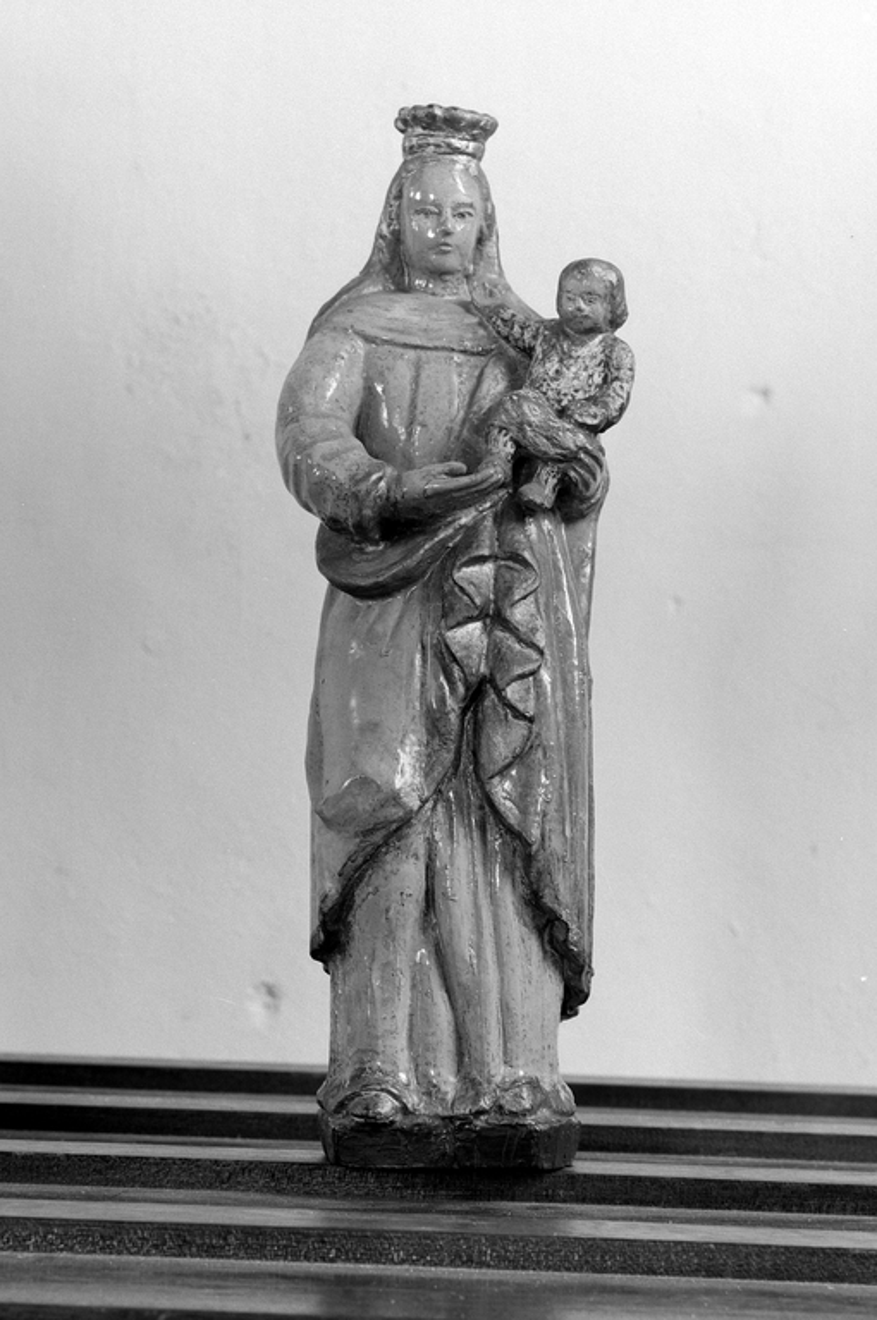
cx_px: 438
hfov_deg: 15.1
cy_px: 660
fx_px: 3297
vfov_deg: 22.6
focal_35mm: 90
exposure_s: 1/60
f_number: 8
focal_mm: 60
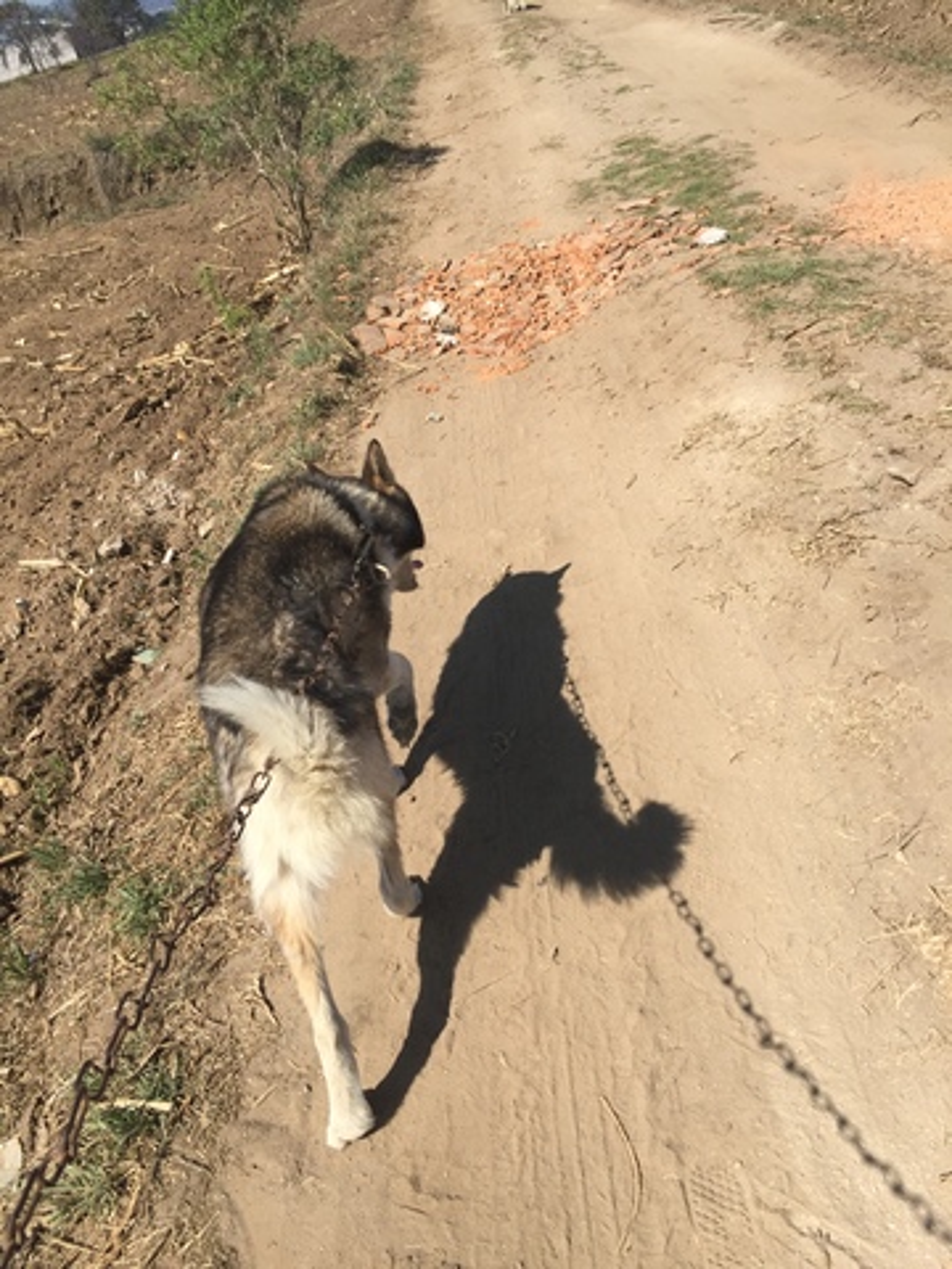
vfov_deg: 61.7
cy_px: 634
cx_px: 476
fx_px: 1063
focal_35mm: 29
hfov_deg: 48.2
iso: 32
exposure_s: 1/2083
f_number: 2.2
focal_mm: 4.15
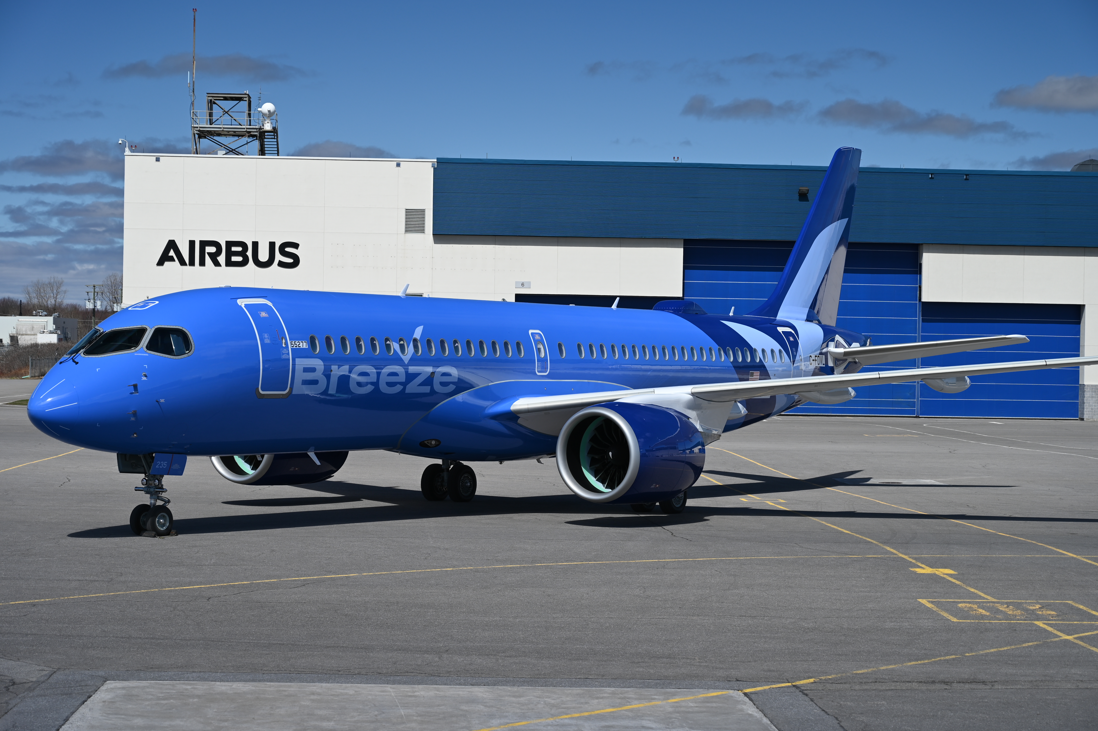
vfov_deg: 20.6
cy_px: 366
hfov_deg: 30.5
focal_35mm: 66
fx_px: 2012
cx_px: 549
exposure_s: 1/320
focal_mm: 66
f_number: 6.3
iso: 100
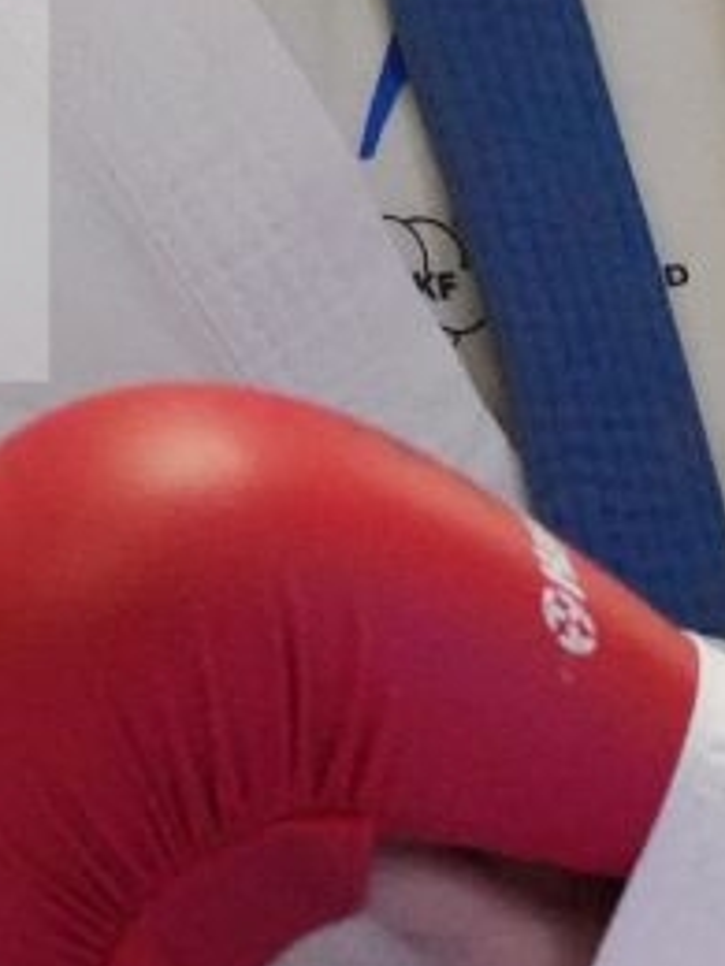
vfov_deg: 1.8
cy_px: 45
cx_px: 963
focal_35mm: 1113
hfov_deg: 1.3
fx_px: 31081
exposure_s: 1/800
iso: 12800
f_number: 2.8
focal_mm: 167
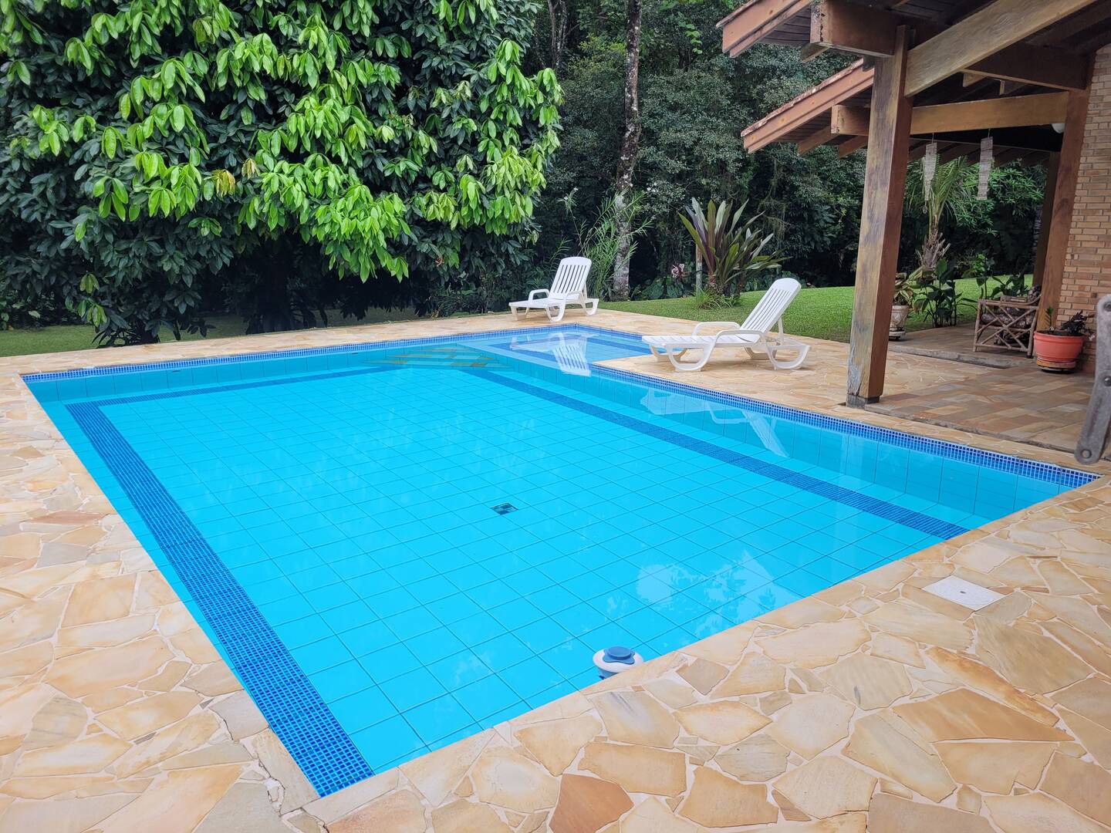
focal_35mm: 26
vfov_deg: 53.1
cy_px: 416
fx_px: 834
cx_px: 556
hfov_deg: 67.3
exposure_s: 1/231
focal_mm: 5.4
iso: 40
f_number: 1.8
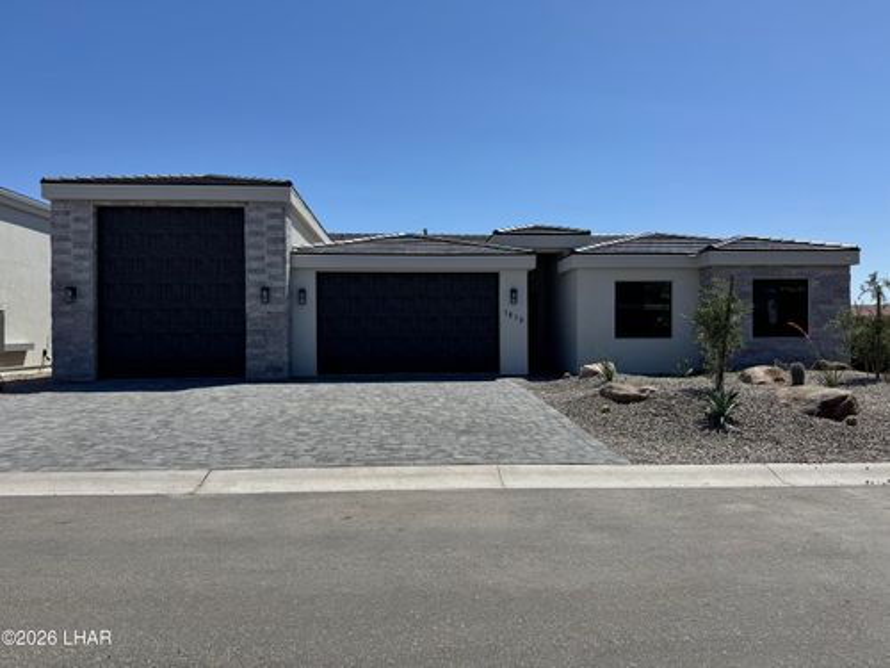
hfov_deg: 71.6
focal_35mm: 24
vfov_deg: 56.8
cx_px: 445
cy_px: 334
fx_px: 617
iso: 80
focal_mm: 6.76
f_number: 1.78
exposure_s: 1/7937
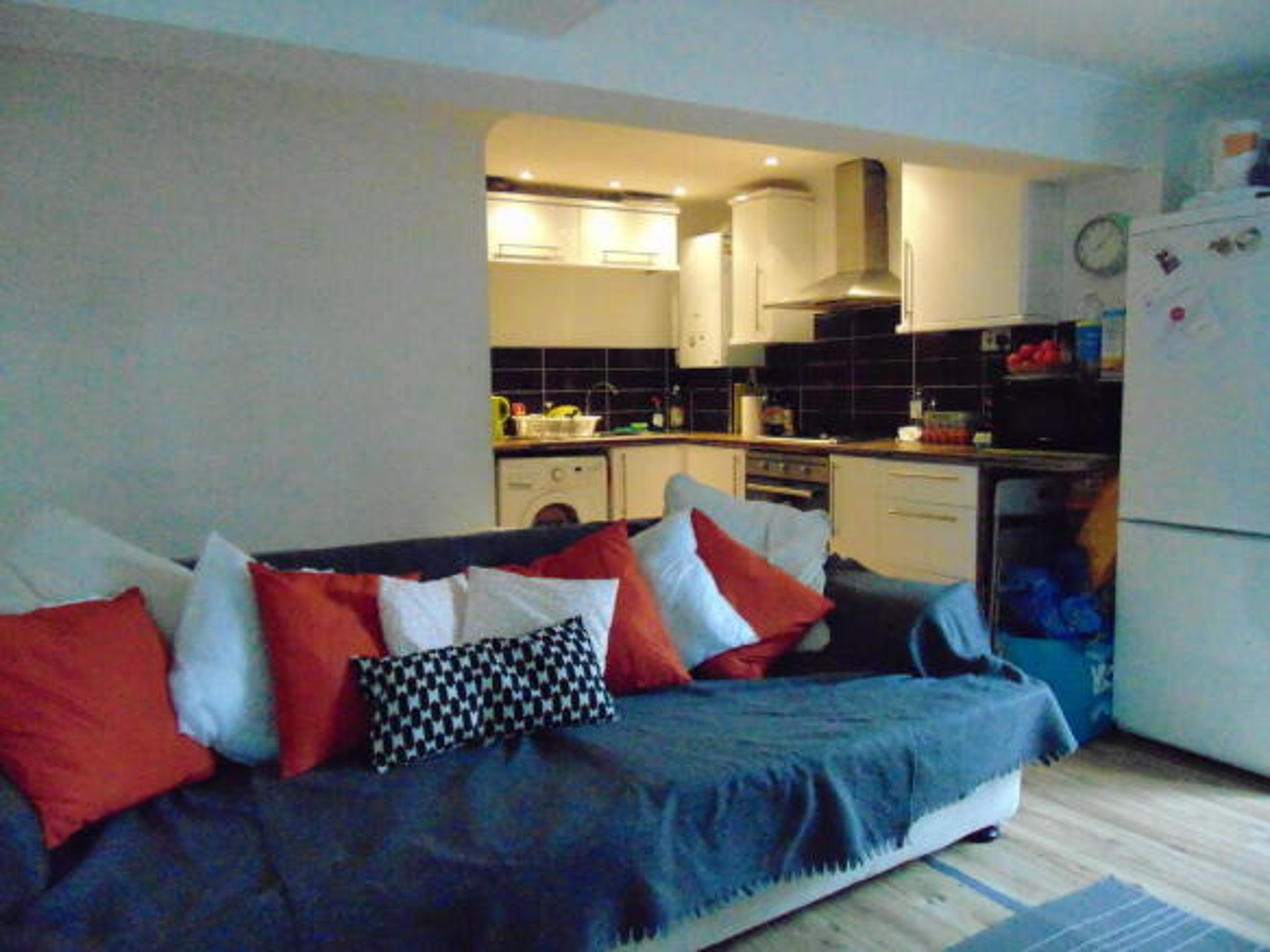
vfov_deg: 54.9
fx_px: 917
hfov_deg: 69.4
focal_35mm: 25
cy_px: 476
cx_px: 635
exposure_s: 1/100
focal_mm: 4.5
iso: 1600
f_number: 3
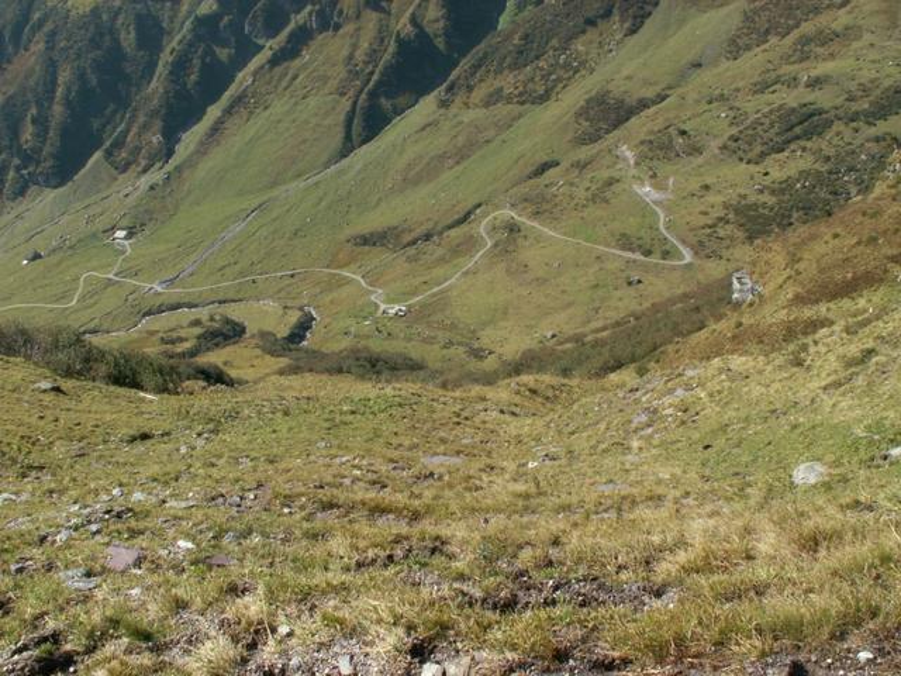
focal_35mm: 35
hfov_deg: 52.6
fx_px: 911
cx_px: 450
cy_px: 338
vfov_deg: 40.7
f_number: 5.6
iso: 50
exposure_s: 1/200
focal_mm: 5.86
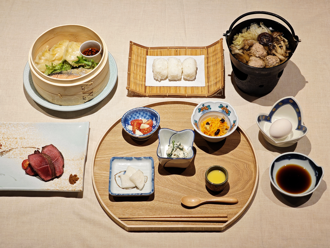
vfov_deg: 18.0
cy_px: 124
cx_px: 165
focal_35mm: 82
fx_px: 782
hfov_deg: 23.8
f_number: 1.8
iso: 250
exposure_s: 1/100
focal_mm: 12.28
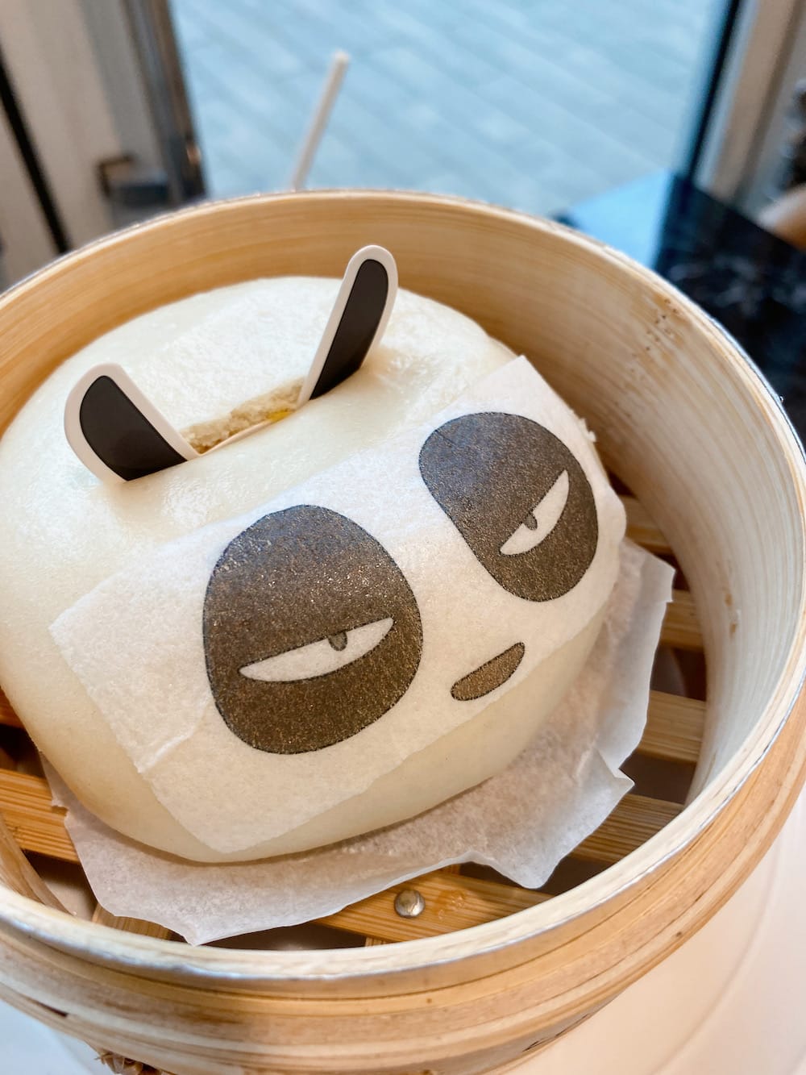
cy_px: 538
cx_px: 403
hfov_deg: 53.1
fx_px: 807
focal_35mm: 26
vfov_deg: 67.3
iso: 100
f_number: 1.8
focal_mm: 4.25
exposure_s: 1/120
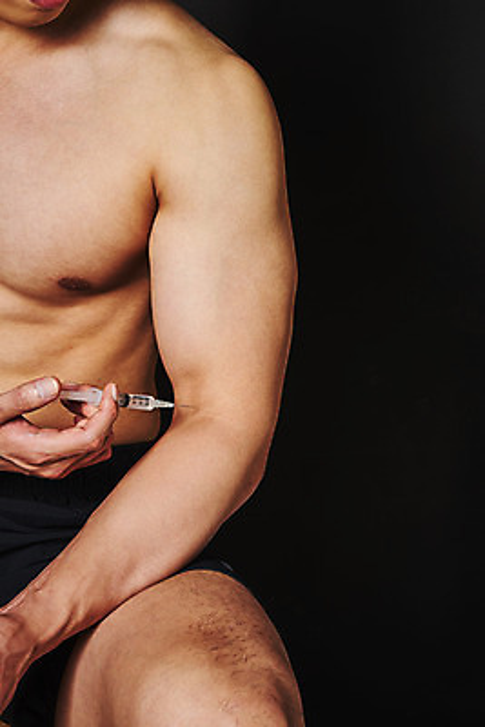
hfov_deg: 13.1
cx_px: 242
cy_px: 364
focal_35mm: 105
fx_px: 2120
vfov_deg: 19.4
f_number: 20
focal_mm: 105
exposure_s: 1/125
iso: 100
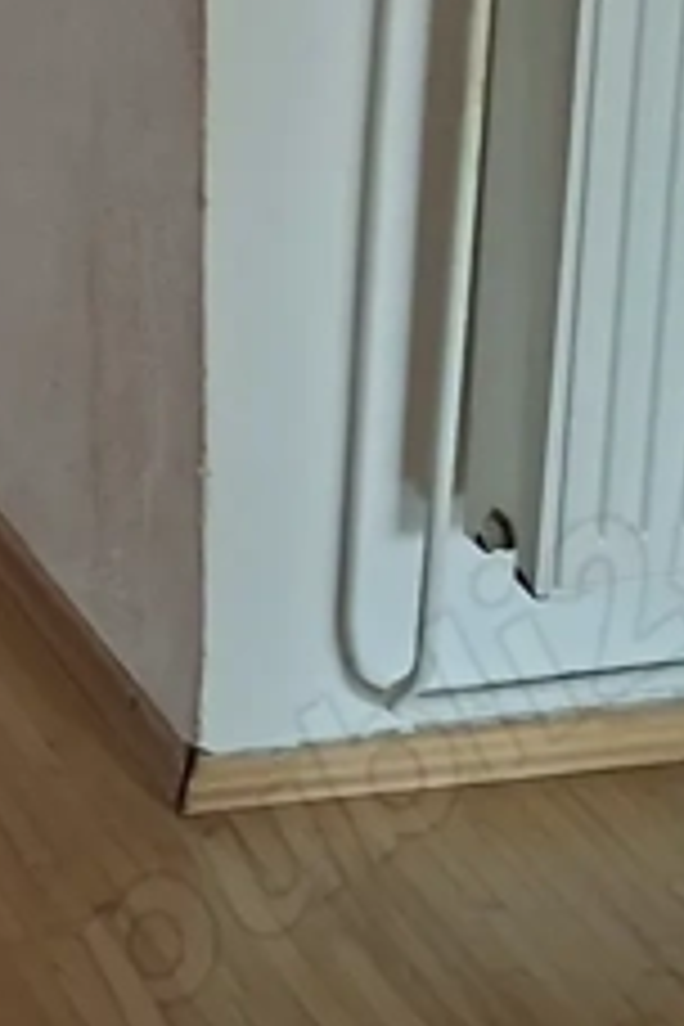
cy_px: -410
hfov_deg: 10.8
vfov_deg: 17.8
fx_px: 2992
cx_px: -1026
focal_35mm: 105
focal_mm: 5.54
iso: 250
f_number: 1.8
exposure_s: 1/60
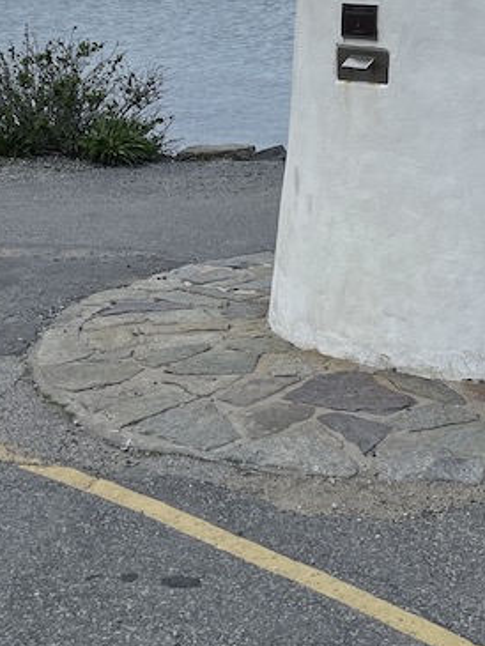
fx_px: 1363
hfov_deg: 20.0
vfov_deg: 23.9
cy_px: -158
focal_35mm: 73
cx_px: 388
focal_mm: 4.2
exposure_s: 1/4831
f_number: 1.6
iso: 32
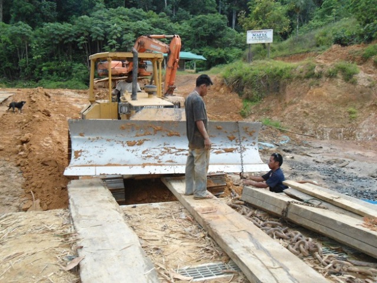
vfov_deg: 38.7
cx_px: 188
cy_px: 142
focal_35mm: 37
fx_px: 403
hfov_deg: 50.1
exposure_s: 1/40
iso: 400
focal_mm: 6.7
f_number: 3.2
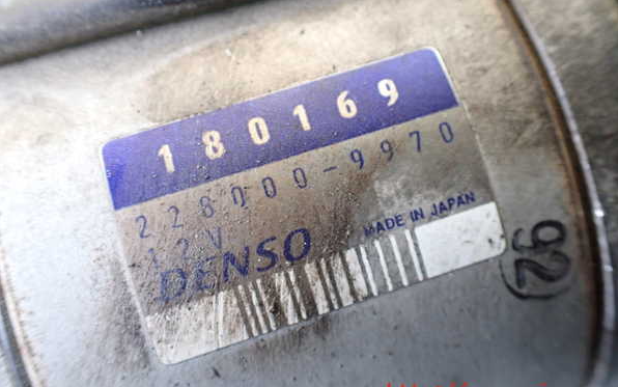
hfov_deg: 59.6
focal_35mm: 32
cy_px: 173
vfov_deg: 39.4
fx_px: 539
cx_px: 310
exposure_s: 1/125
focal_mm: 5.4
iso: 800
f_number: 2.3
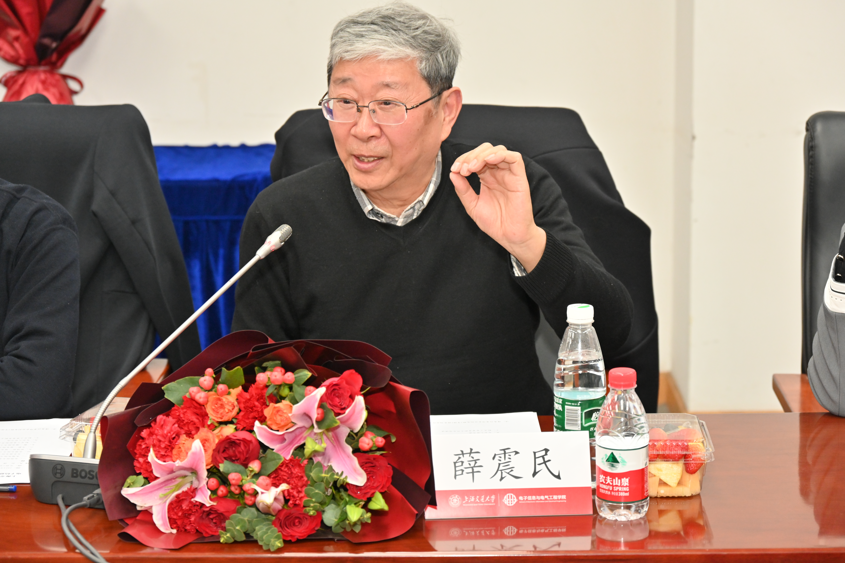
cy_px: 282
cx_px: 422
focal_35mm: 85
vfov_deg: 16.1
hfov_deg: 23.9
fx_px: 1995
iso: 2000
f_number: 6.3
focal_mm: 85
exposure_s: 1/200
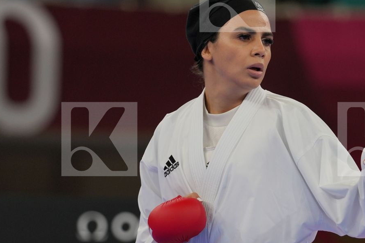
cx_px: 237
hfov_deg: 3.4
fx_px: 6112
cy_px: 139
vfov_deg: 2.3
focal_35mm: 603
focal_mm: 200
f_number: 2.8
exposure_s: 1/1000
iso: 400
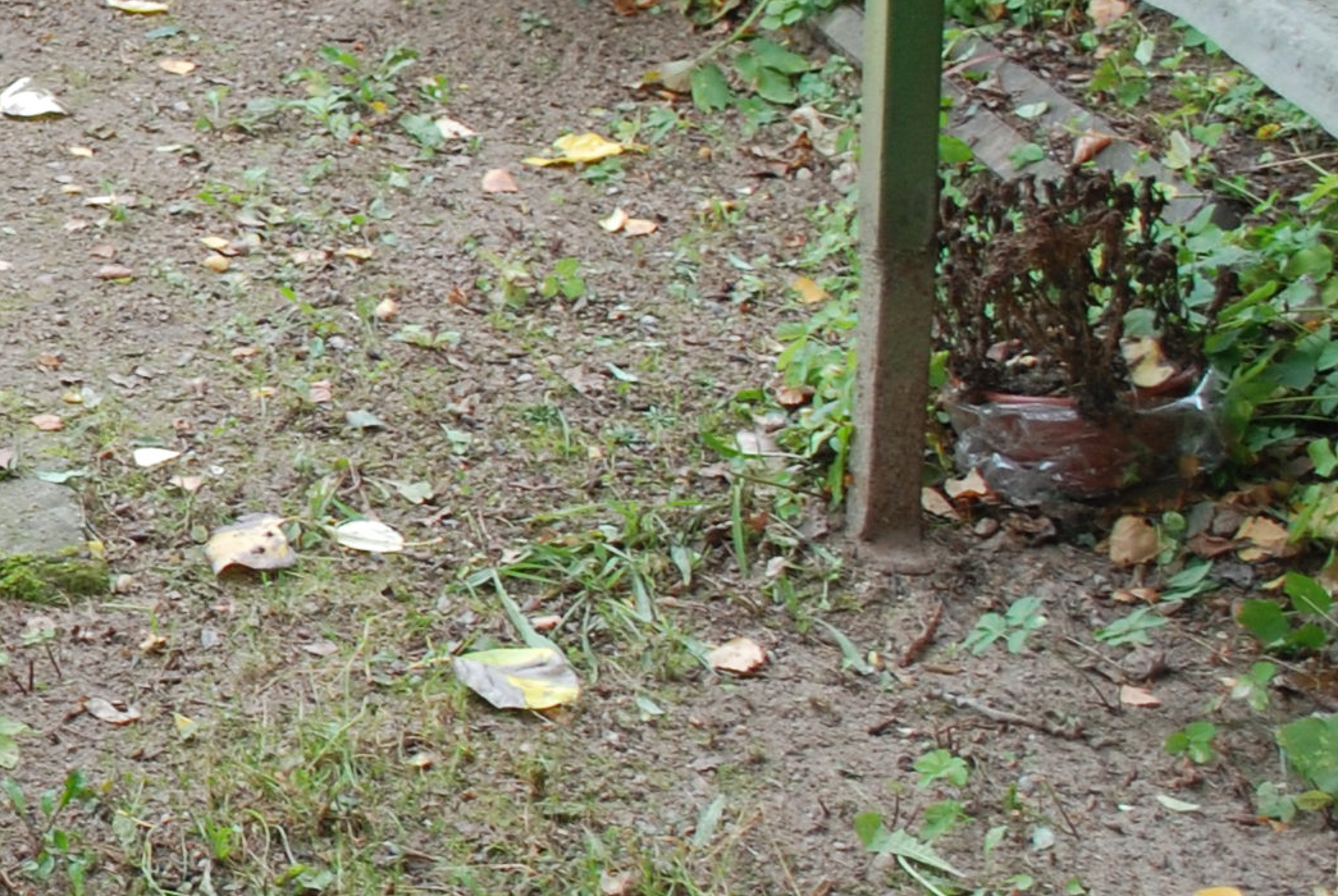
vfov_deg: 13.7
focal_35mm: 100
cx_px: -659
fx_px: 3722
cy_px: 220
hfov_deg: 18.2
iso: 200
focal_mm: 18
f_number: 4.5
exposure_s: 1/80
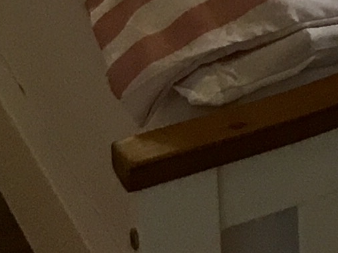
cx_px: 1049
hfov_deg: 7.5
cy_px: -736
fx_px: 2246
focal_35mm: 230
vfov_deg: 5.6
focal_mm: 4.15
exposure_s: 1/17
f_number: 2.2
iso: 50
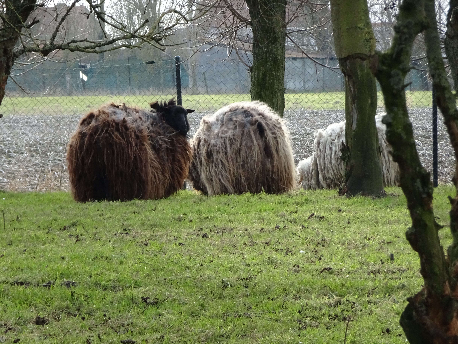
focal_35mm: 271
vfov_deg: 5.5
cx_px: 229
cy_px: 172
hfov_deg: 7.3
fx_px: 3586
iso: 500
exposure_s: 1/250
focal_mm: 46.32
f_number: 6.3
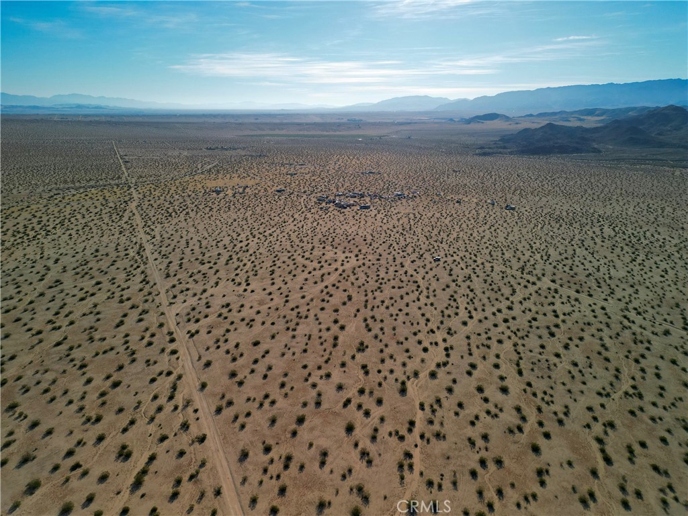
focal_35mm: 24
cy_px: 258
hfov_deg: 71.6
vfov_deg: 56.8
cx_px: 344
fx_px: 477
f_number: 1.7
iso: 160
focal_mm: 6.72
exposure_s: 1/725
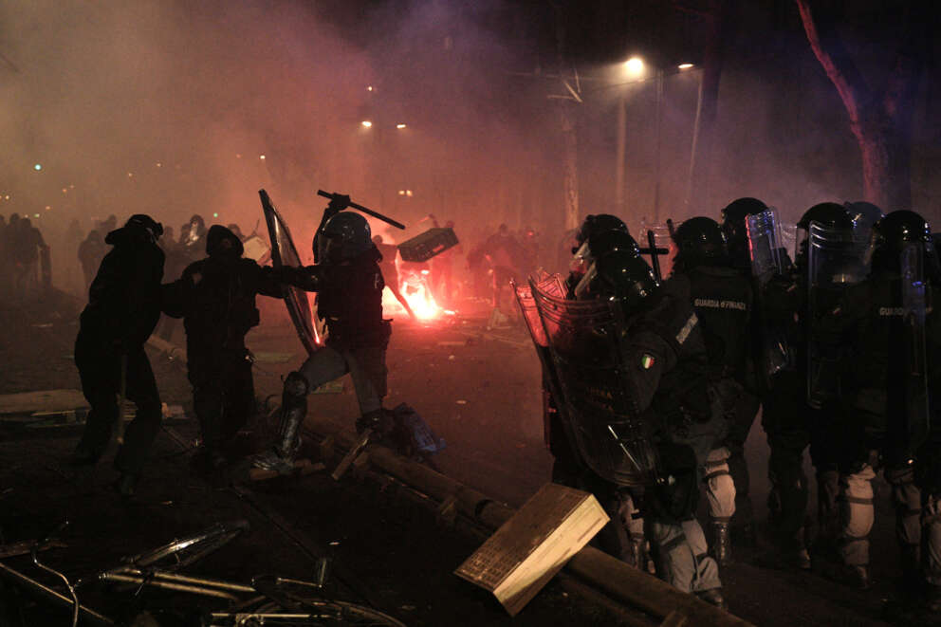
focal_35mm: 50
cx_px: 470
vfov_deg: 27.0
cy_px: 314
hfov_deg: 39.6
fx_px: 1307
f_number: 2.8
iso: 4000
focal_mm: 50
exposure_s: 1/640
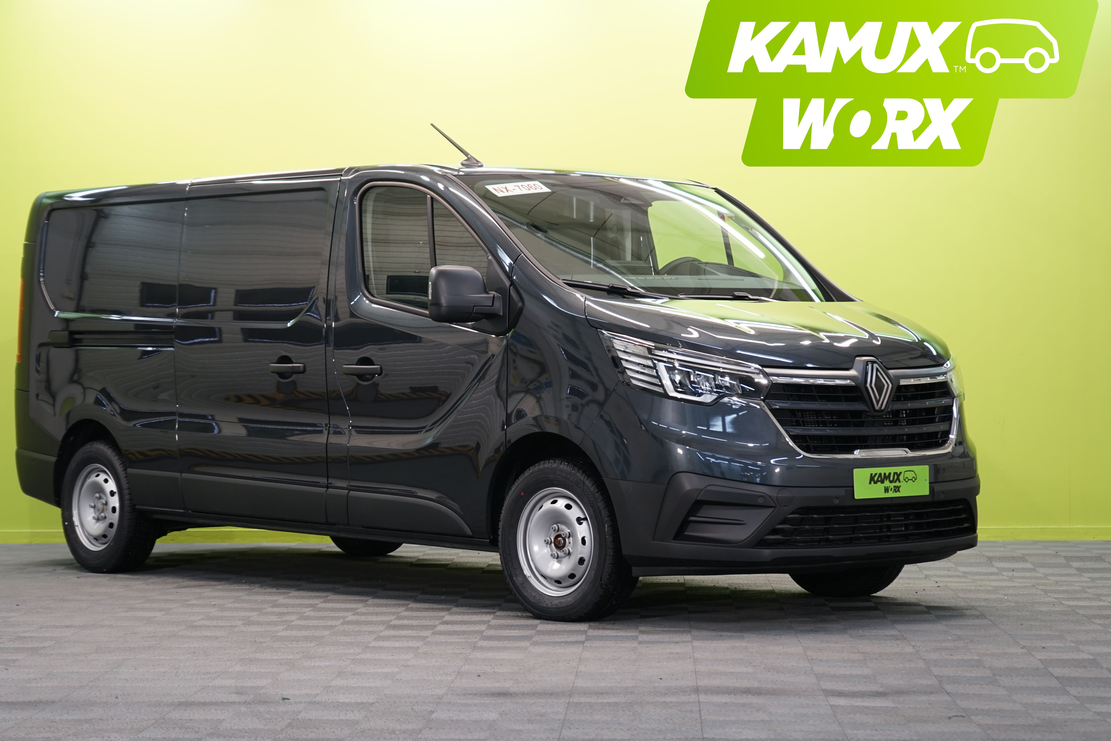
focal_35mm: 84
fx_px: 2592
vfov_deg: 16.3
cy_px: 393
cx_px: 492
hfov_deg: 24.2
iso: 400
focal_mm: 70
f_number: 5.6
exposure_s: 1/20
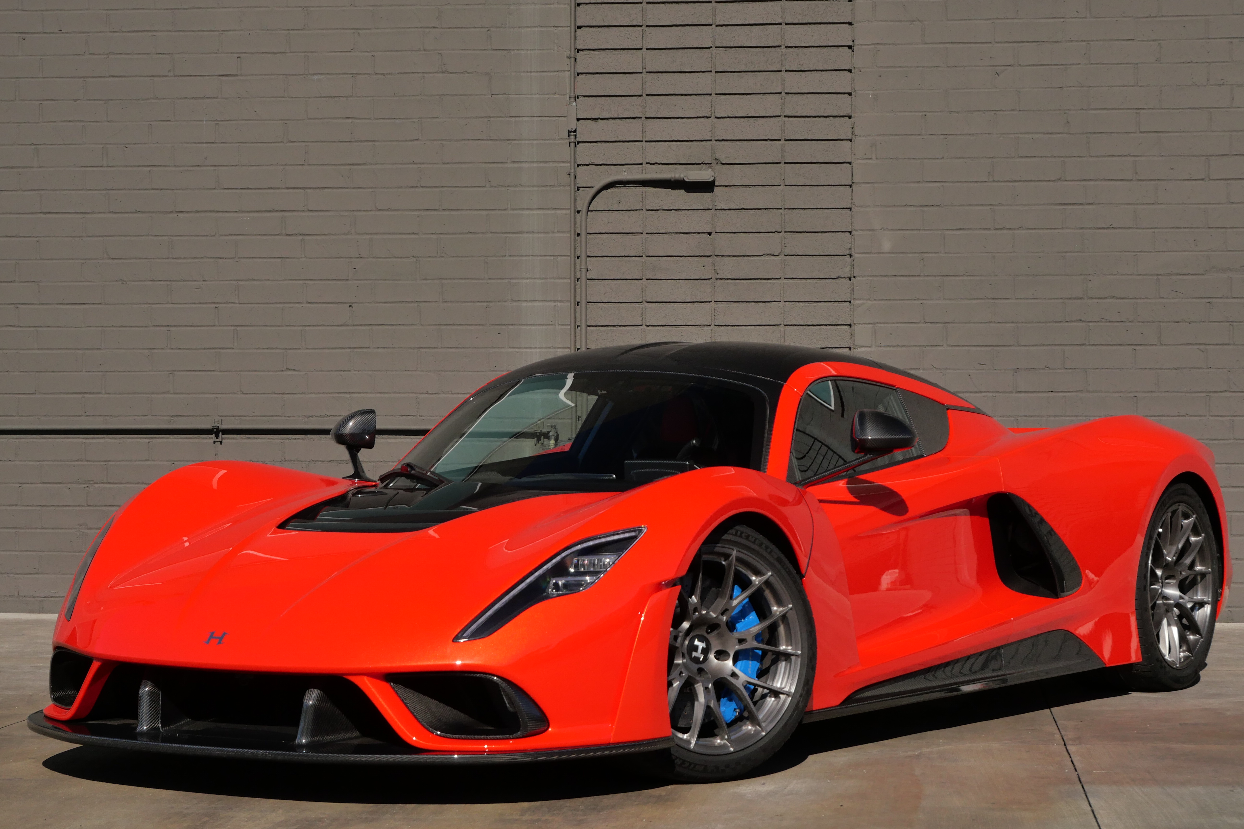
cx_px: 622
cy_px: 414
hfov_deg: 25.1
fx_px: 2799
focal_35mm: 81
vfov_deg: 16.9
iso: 400
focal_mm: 39
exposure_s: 1/2000
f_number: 5.4
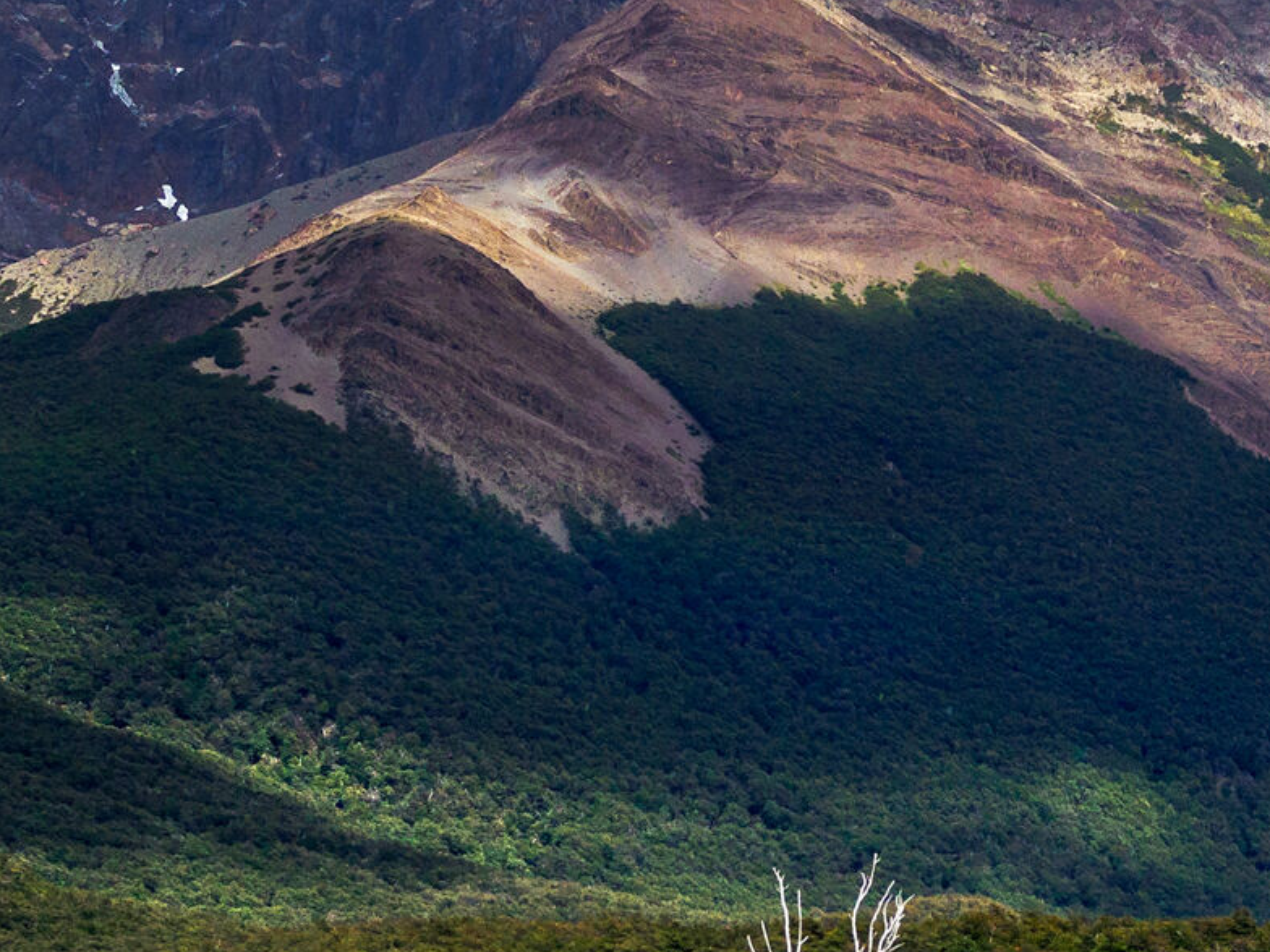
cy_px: 484
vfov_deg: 9.7
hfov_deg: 12.8
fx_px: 5613
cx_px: 1100
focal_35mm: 153
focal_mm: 25
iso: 200
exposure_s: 1/1250
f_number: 5.6
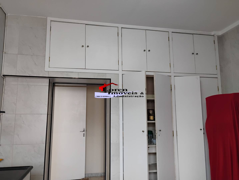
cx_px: 120
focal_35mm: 28
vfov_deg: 49.9
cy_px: 90
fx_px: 194
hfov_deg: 63.4
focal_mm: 4.26
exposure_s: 1/60
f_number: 1.8
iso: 1028
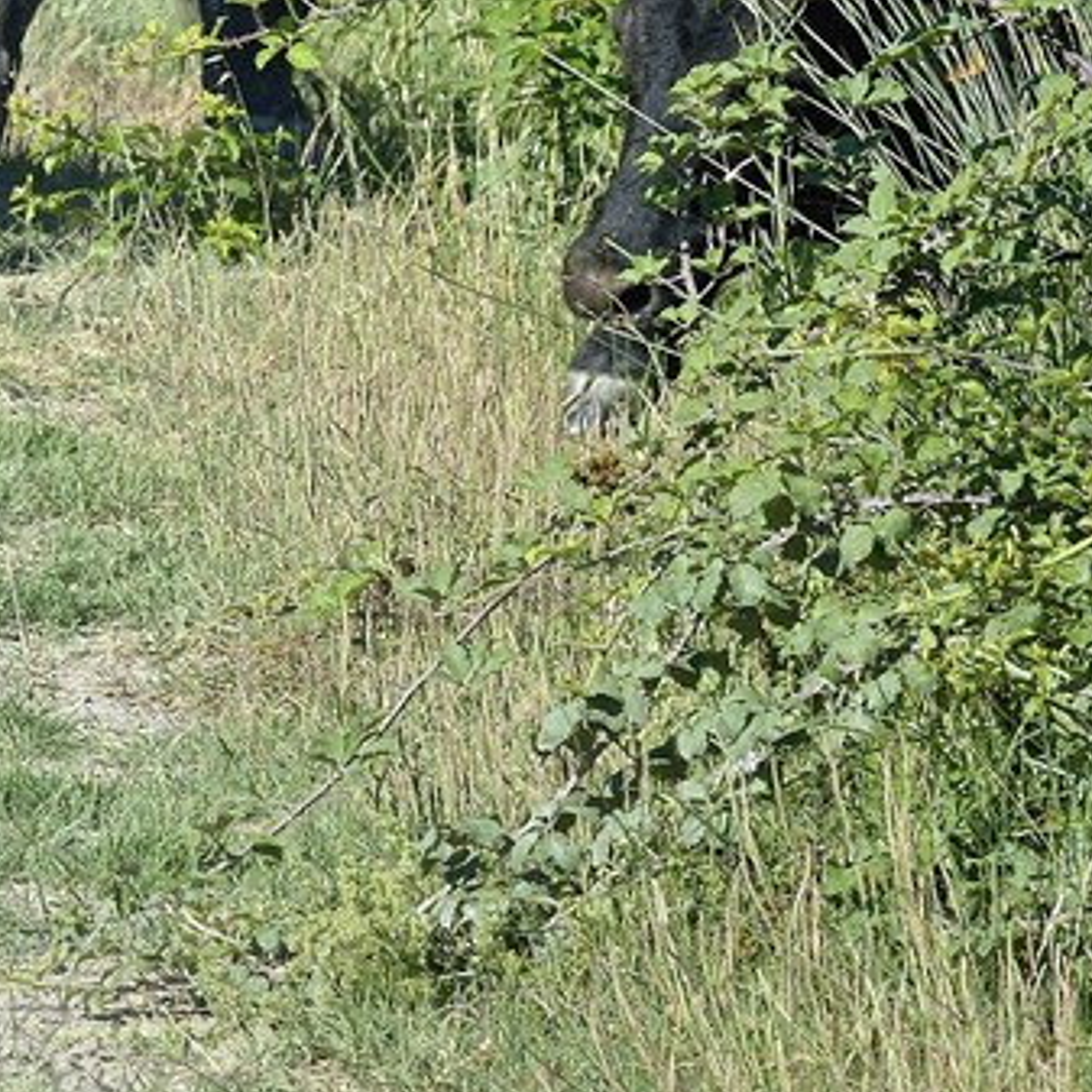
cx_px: -1225
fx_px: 25947
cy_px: -531
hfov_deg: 2.4
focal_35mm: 727
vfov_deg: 2.4
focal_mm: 180
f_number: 11
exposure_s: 1/500
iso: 400
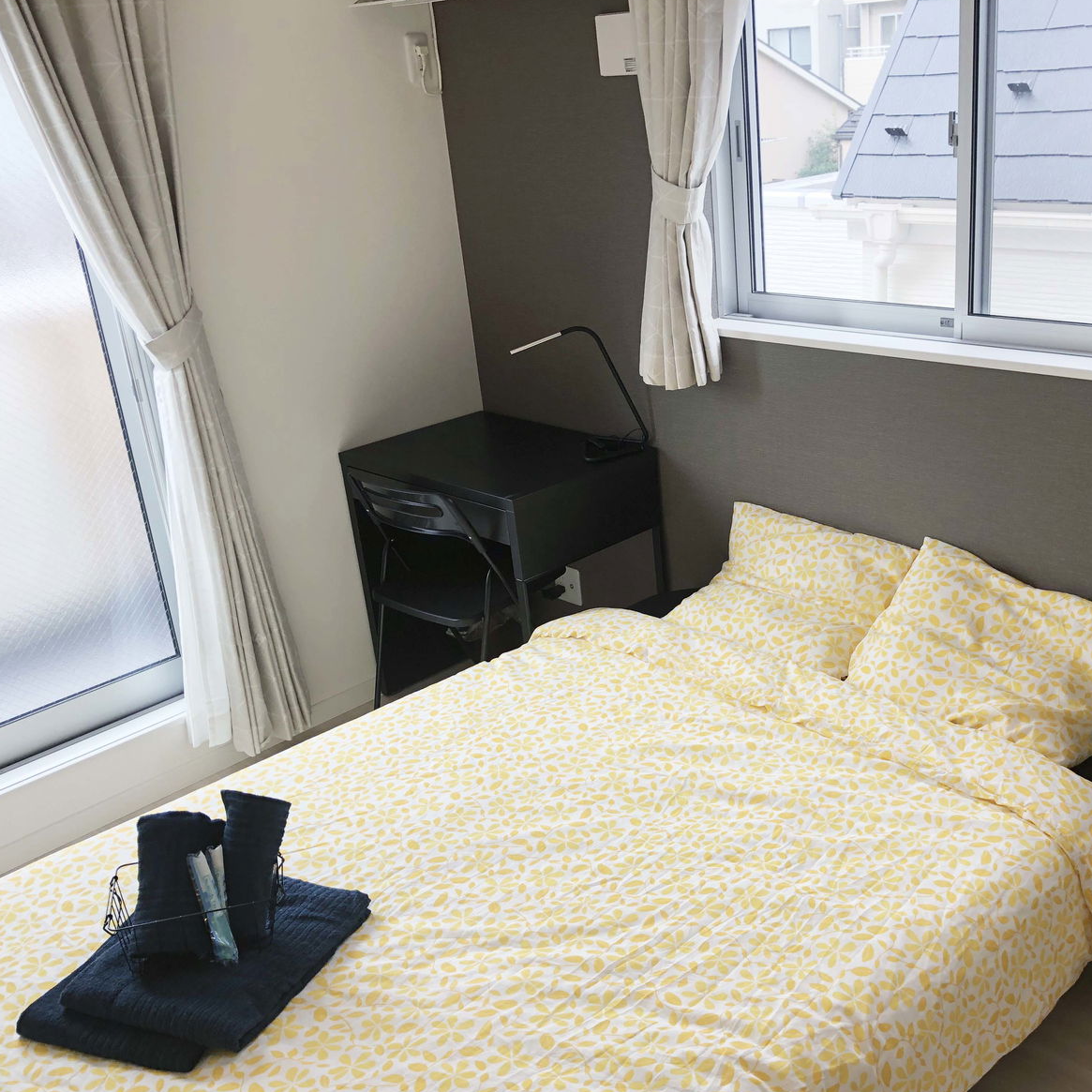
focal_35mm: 34
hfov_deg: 47.8
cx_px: 712
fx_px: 1213
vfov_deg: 48.4
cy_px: 556
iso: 64
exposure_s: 1/120
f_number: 1.8
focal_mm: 4
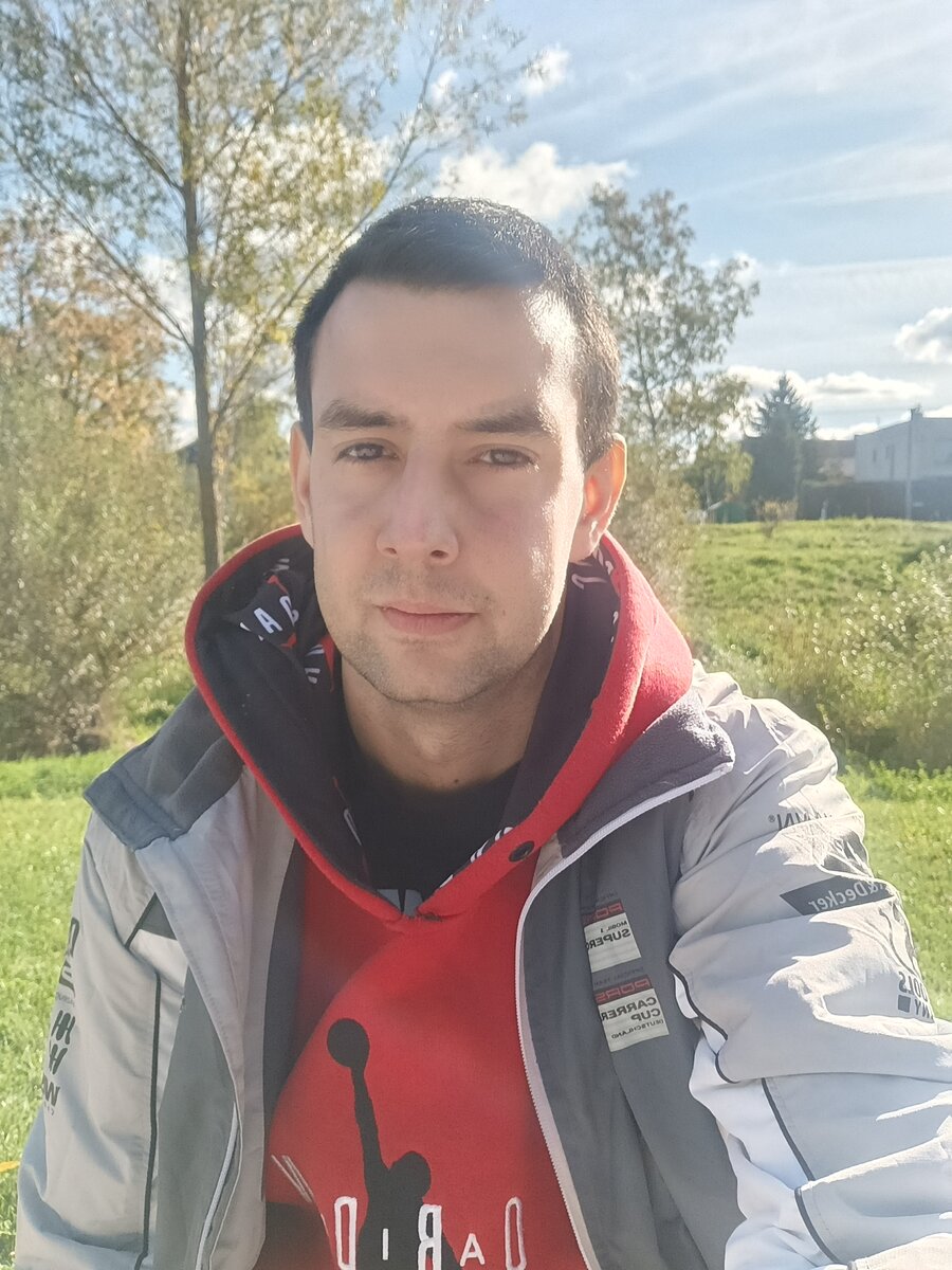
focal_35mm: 29
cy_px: 635
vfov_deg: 61.7
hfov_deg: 48.2
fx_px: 1063
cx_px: 476
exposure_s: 1/299
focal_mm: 3.82
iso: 110
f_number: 2
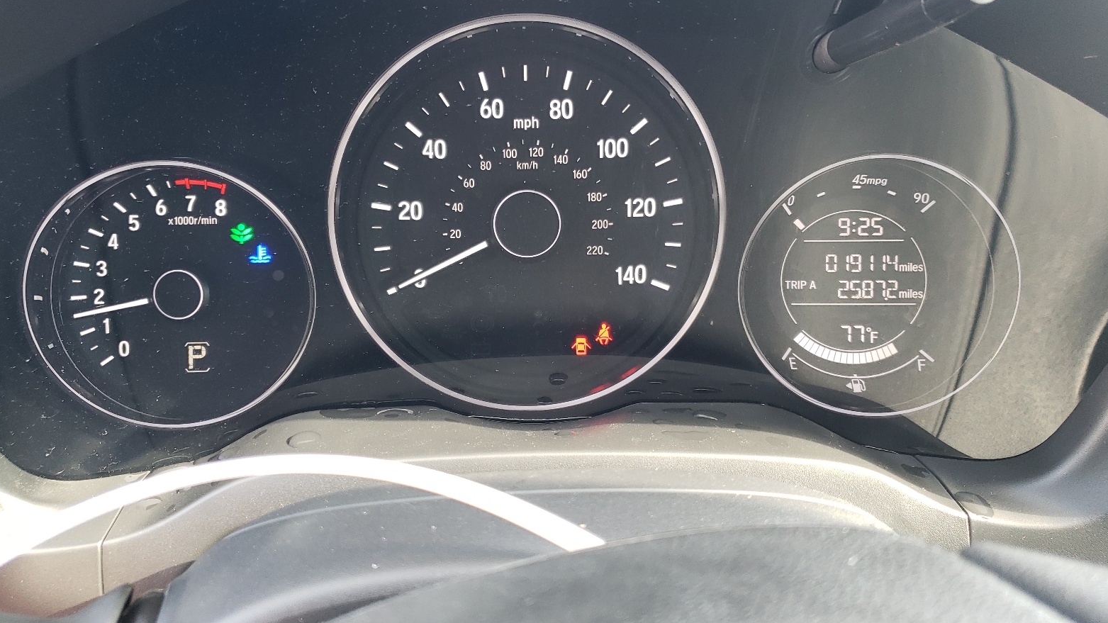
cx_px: 562
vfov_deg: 40.1
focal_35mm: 29
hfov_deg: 66.1
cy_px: 260
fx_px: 852
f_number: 1.5
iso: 94
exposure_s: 1/50
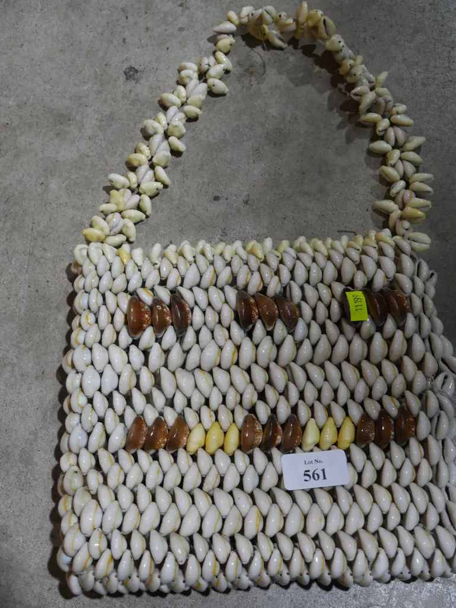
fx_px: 877
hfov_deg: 29.1
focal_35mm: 50
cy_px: 304
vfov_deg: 38.2
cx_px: 228
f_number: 5.3
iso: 320
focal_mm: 25
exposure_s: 1/60
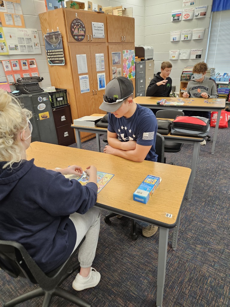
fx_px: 204
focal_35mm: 23
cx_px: 115
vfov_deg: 73.9
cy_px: 154
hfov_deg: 58.9
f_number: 1.8
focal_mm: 5.4
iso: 320
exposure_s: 1/120
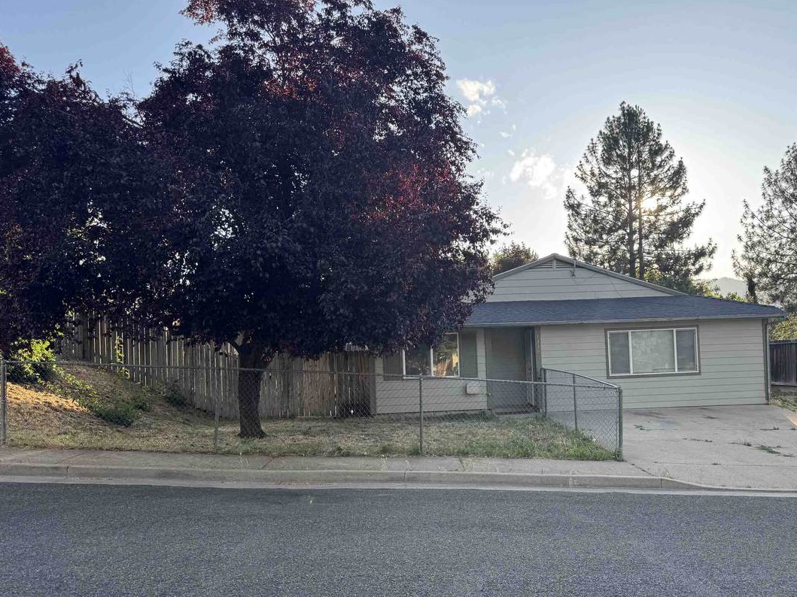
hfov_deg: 61.1
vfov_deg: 48.0
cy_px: 350
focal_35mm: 29
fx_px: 668
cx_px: 479
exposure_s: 1/925
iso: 80
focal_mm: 6.76
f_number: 1.78
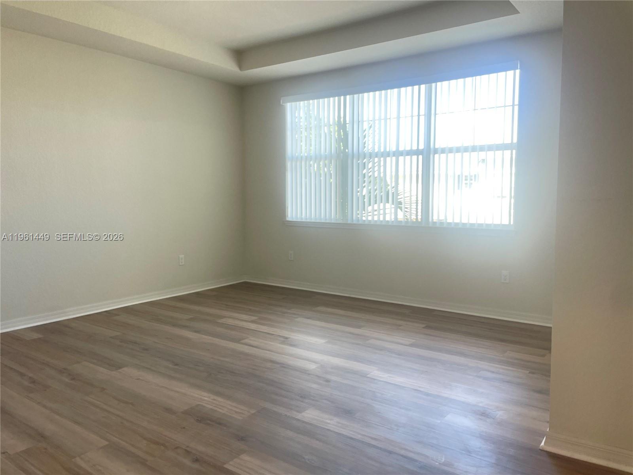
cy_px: 238
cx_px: 316
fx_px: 475
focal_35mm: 26
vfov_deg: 53.1
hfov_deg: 67.3
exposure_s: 1/120
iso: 80
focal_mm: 4.2
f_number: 1.6
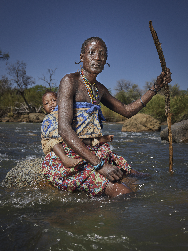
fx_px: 283
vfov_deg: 47.9
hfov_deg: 36.8
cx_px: 94
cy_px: 126
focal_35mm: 39
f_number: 9.5
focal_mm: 50
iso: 100
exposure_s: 1/350
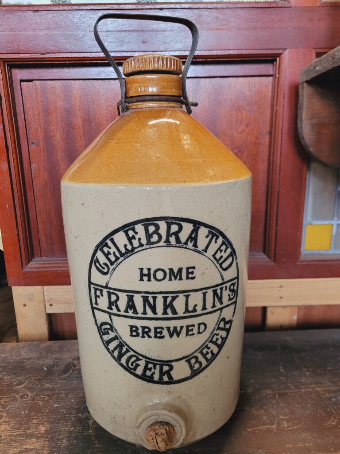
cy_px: 227
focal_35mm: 26
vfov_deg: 67.3
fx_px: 340
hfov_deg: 53.1
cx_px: 170
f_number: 1.8
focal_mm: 5.4
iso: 320
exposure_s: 1/50
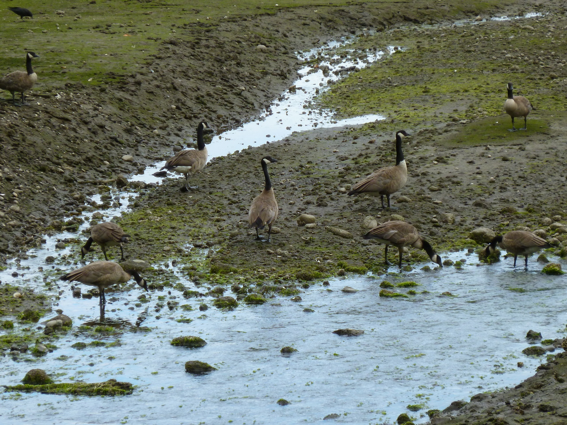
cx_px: 284
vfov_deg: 5.9
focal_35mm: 250
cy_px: 212
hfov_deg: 7.9
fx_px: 4095
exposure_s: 1/125
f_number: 5.9
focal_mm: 36
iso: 160
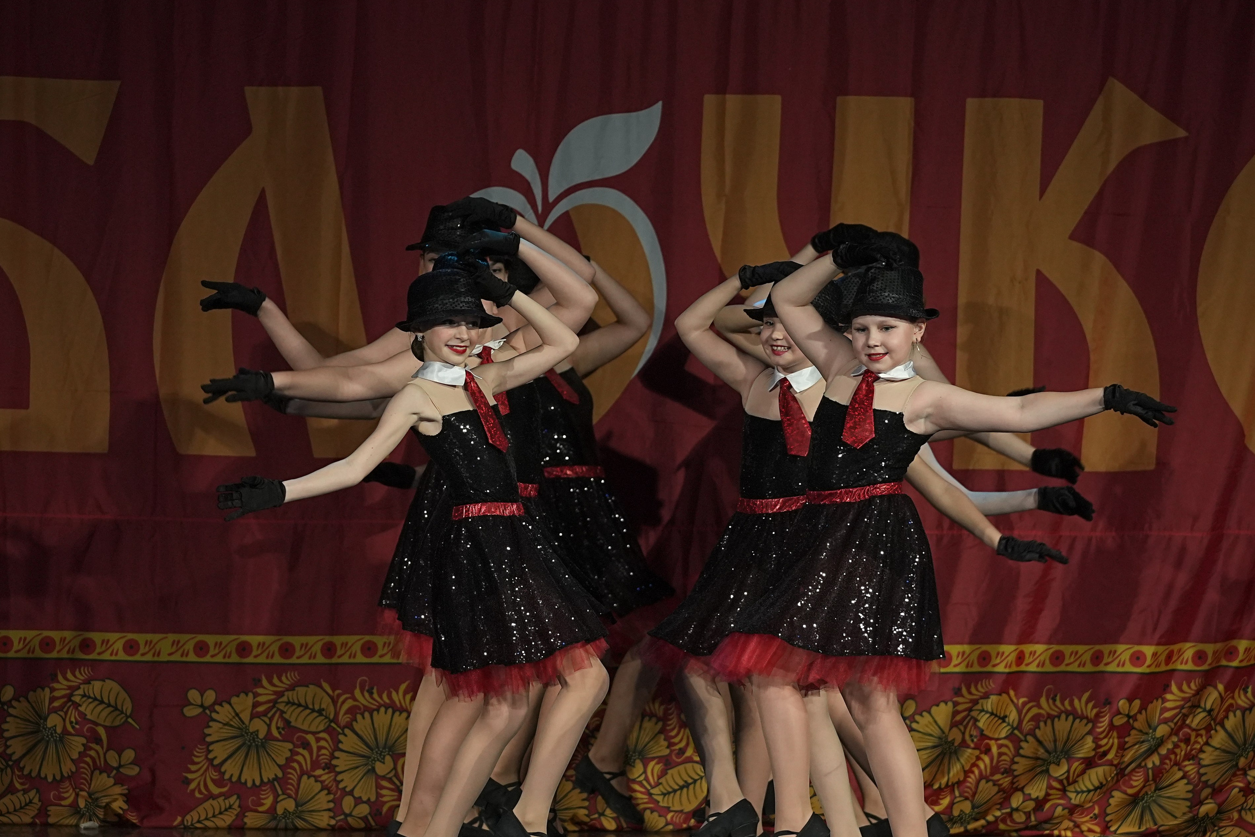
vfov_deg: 6.1
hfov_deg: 9.1
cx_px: 646
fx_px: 7913
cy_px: 439
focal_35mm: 227
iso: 2000
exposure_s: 1/400
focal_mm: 140
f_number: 4
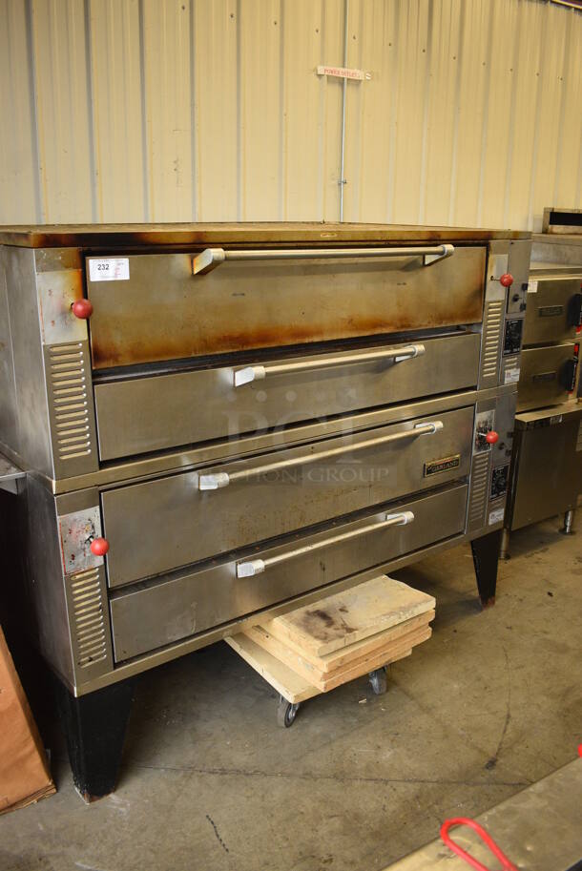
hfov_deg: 43.7
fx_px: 726
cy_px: 436
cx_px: 291
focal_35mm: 30
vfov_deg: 61.9
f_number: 3.5
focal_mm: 20
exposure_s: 1/125
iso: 1100
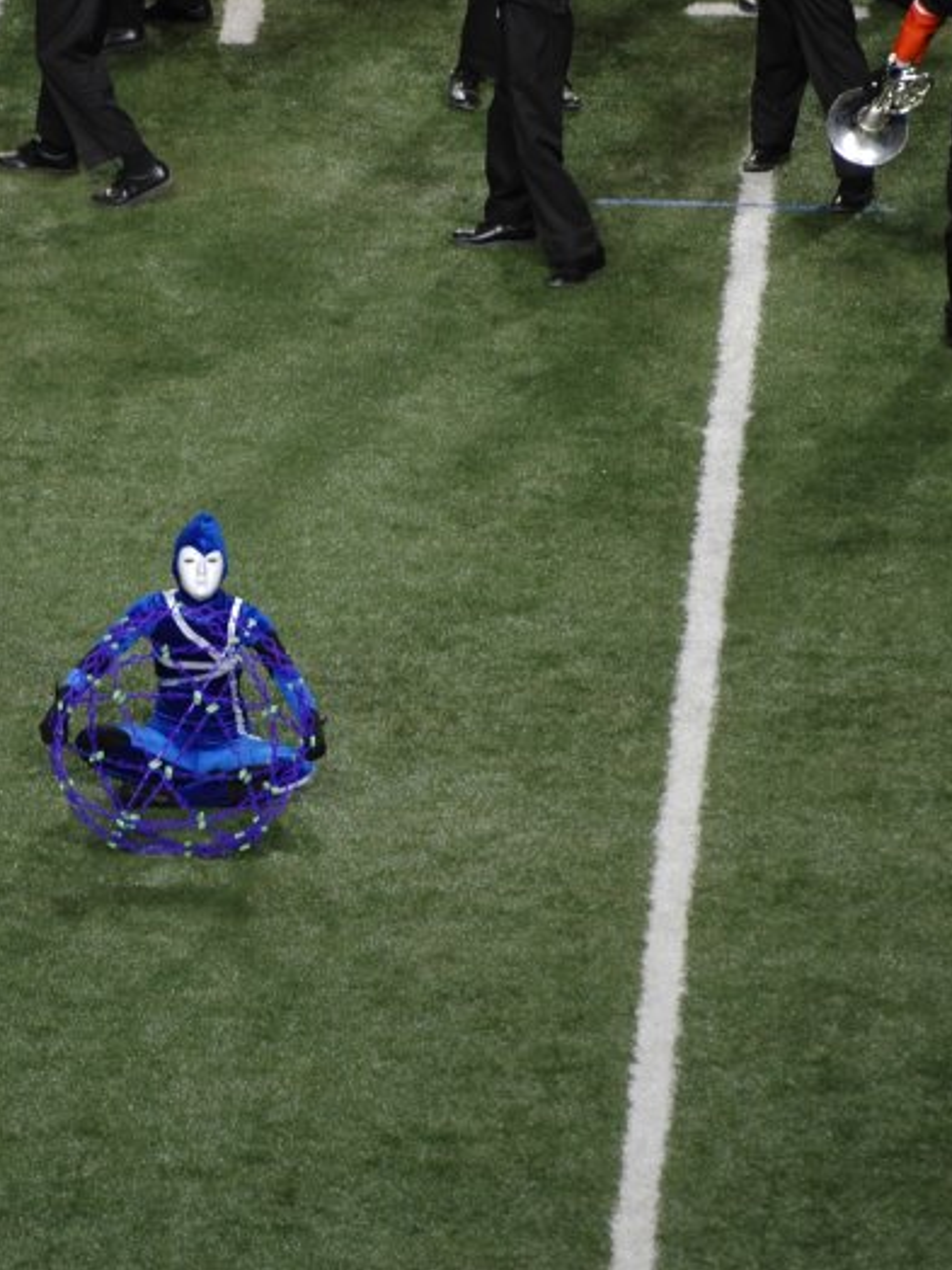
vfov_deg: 4.5
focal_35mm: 440
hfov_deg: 3.4
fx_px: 16134
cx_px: 223
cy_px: 640
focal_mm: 200
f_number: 2.8
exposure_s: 1/60
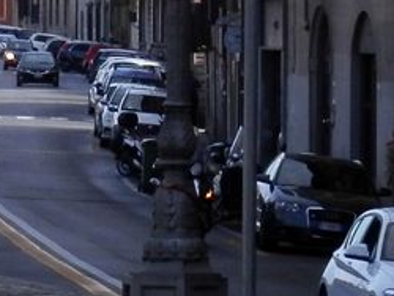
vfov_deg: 2.9
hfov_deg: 3.9
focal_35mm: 511
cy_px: 87
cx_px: -134
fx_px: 5822
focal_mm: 14.4
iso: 80
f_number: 4.6
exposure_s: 1/500
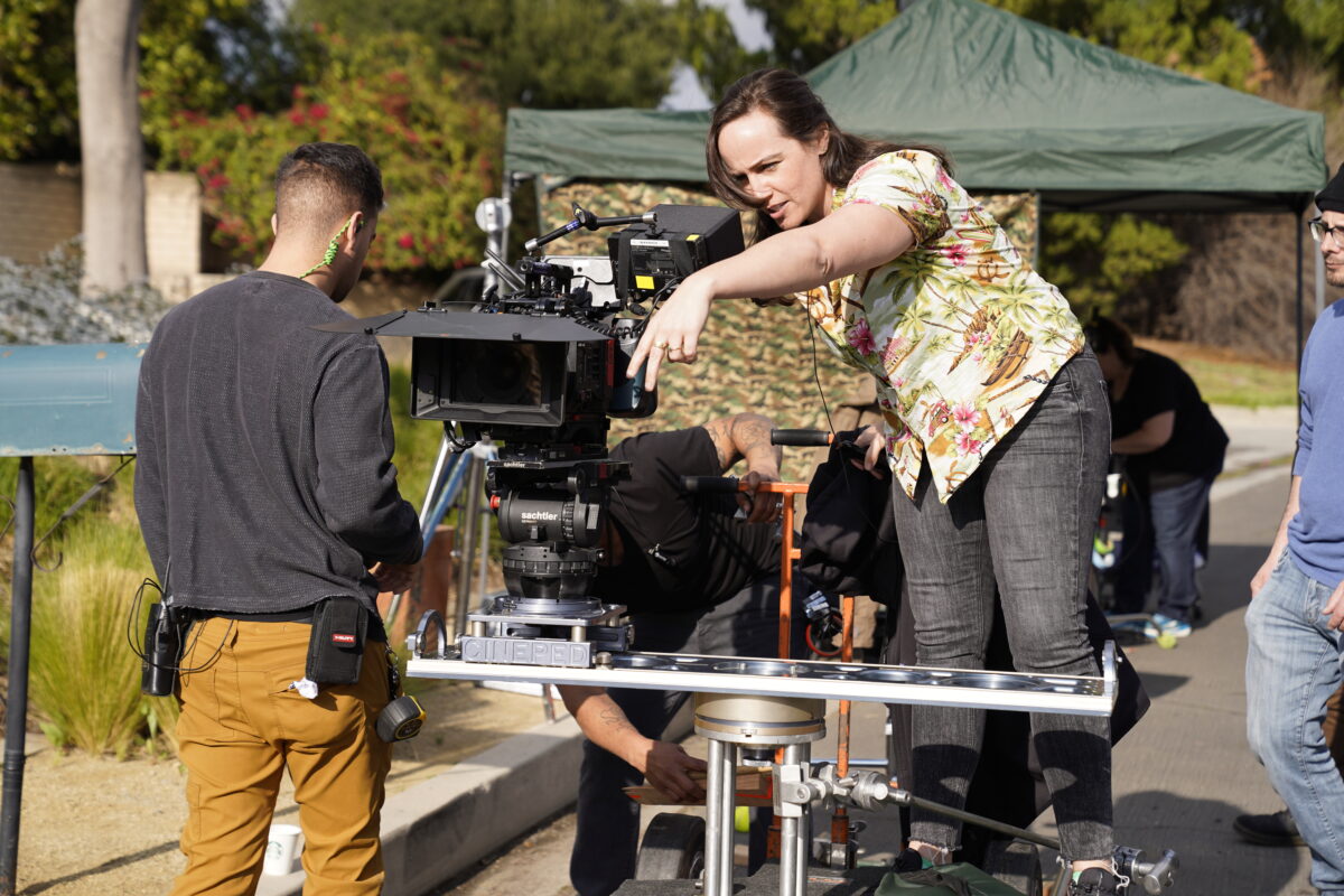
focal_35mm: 67
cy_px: 448
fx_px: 2501
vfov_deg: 20.3
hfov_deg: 30.1
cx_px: 672
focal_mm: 67
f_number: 4
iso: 160
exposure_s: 1/1000
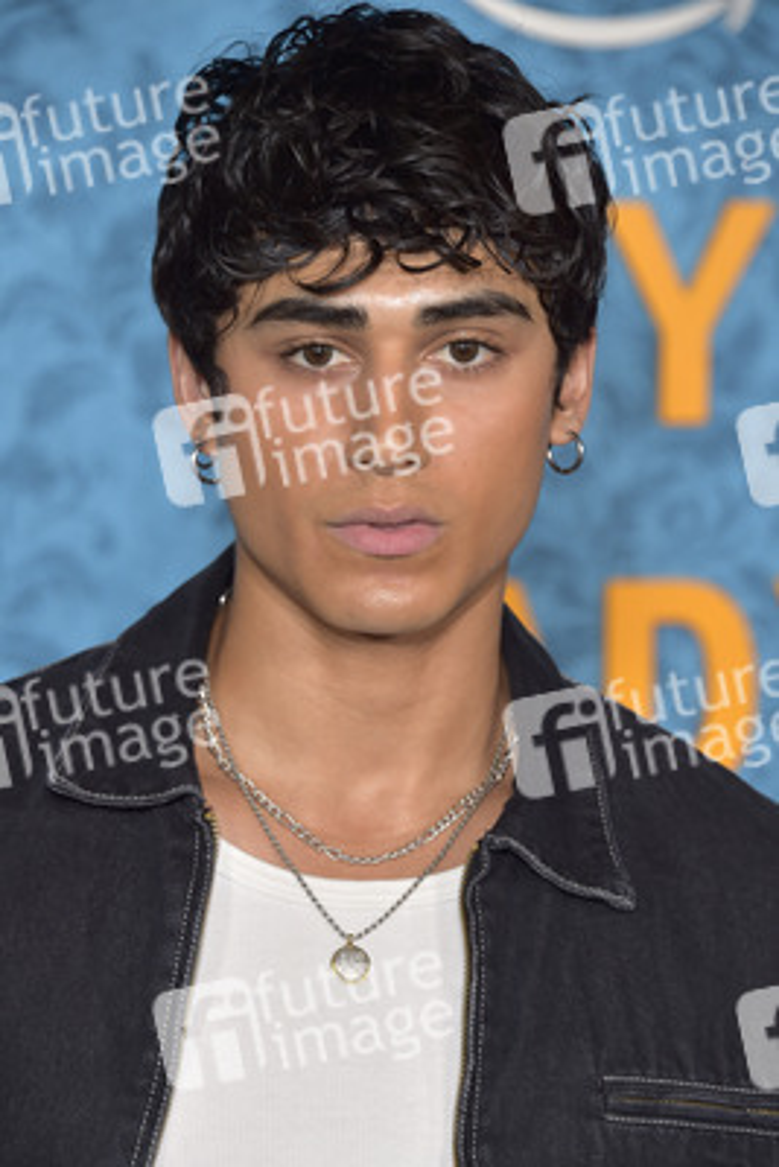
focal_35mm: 190
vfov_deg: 10.8
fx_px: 6161
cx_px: 390
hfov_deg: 7.2
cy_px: 584
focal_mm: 190
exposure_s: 1/200
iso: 640
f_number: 6.3
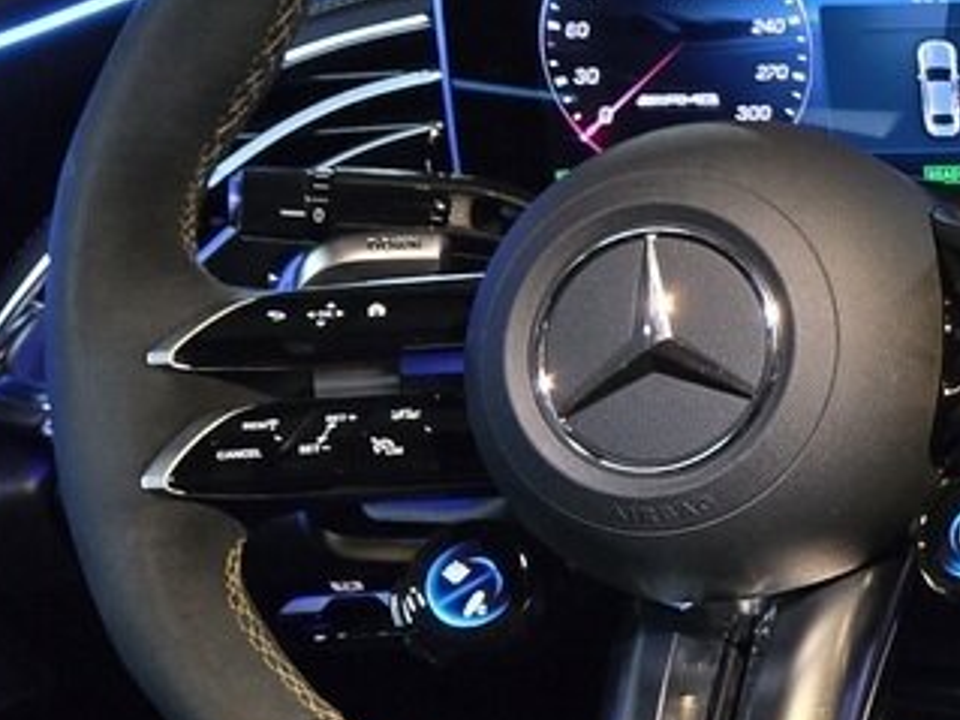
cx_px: 1679
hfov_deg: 16.5
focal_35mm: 101
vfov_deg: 14.6
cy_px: 316
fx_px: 2800
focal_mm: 5.4
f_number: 1.8
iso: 800
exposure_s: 1/36
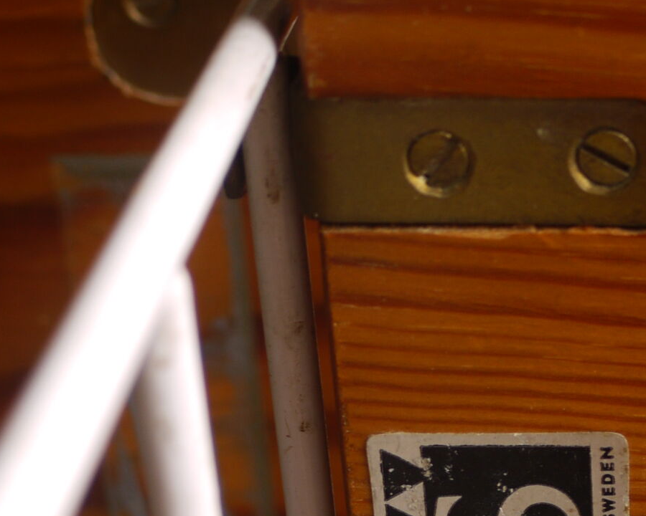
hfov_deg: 17.0
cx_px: 680
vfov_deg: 13.3
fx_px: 2103
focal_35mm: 110
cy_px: 744
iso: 100
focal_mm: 18
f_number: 4
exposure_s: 1/100
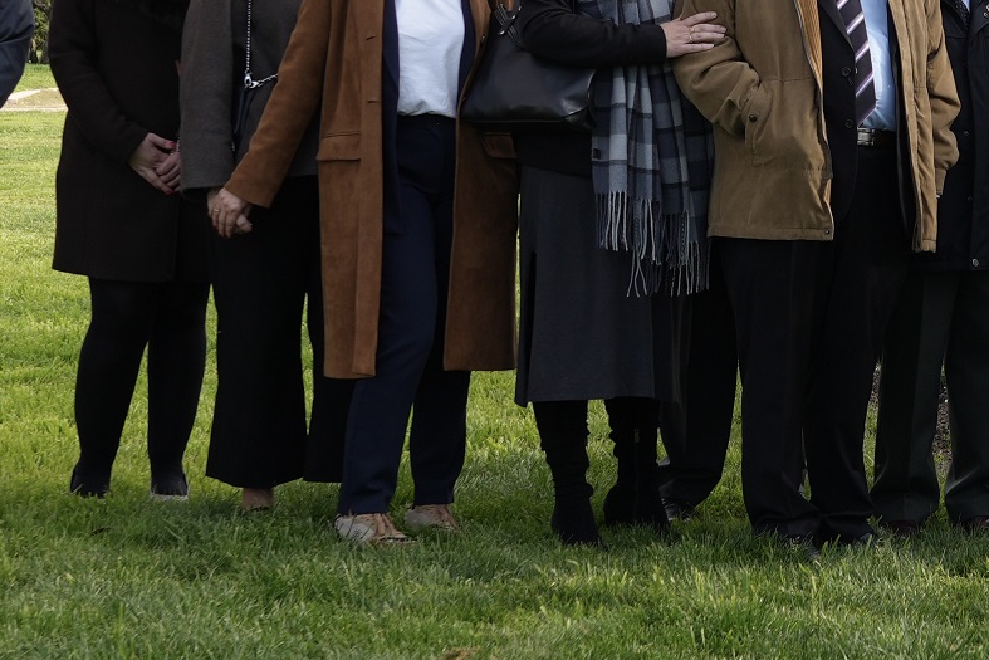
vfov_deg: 12.4
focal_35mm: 110
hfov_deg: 18.1
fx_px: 3022
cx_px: 1005
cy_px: 172
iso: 100
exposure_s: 1/200
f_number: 4
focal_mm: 24
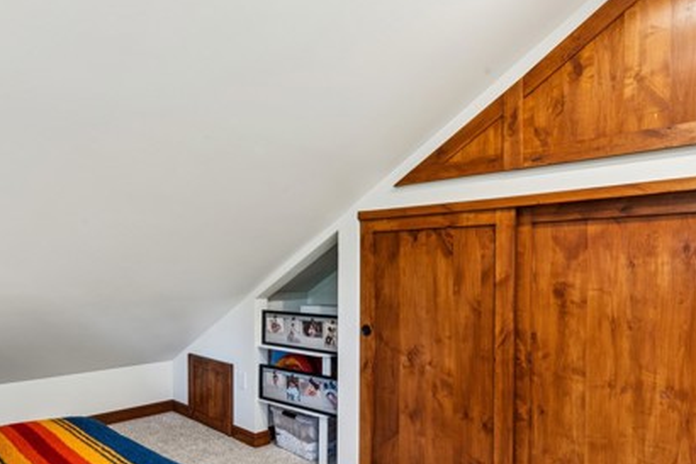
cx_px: 187
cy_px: 272
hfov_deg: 67.0
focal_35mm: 25
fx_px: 489
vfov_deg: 50.5
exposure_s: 2
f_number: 13
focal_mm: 16.2
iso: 100
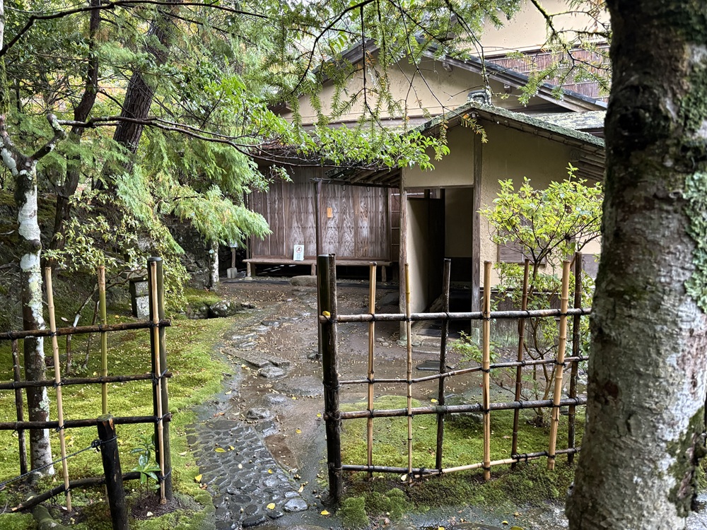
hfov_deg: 67.3
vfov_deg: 53.1
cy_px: 265
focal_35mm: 26
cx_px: 354
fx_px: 531
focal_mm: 5.96
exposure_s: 1/60
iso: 500
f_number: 1.6
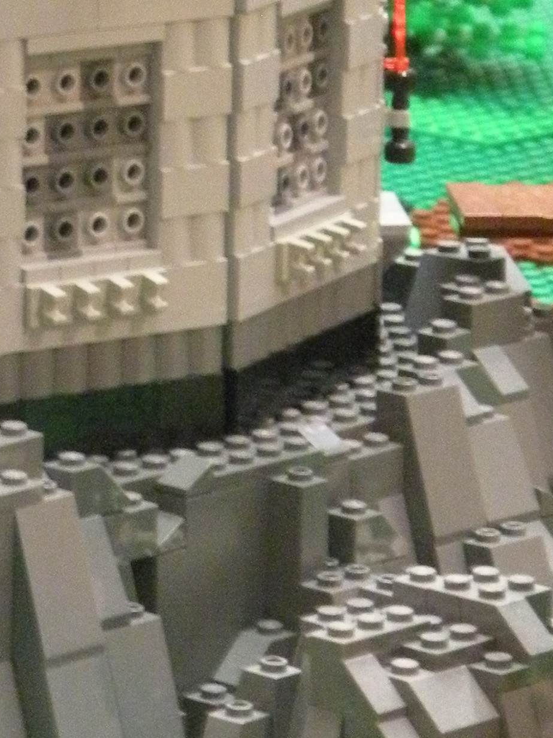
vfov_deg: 6.1
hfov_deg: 4.5
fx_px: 6945
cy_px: 96
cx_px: -187
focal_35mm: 326
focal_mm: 19.4
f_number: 4
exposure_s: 1/8
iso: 551
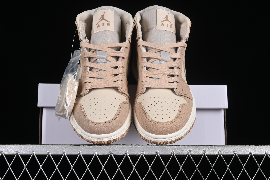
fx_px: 562
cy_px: 90
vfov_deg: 18.2
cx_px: 135
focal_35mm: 75
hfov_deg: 27.0
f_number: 8
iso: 160
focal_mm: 50
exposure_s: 1/80
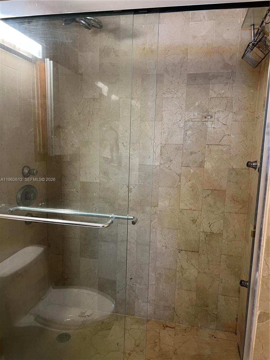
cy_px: 180
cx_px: 135
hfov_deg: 53.1
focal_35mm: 26
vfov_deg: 67.3
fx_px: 270
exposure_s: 1/60
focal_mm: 5.7
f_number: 1.5
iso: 160
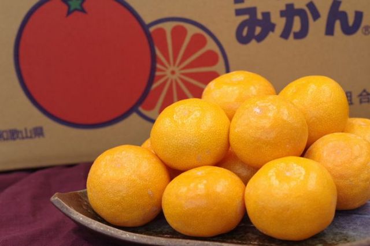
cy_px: 123
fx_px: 770
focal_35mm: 75
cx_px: 185
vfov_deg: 18.2
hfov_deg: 27.0
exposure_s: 1/100
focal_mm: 50
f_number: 5
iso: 1600
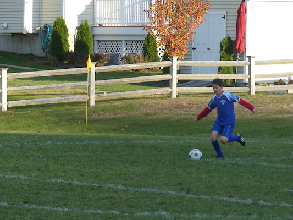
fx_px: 2362
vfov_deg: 5.3
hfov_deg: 7.1
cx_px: 146
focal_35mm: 279
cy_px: 110
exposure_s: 1/500
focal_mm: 50.2
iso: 200
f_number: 2.8
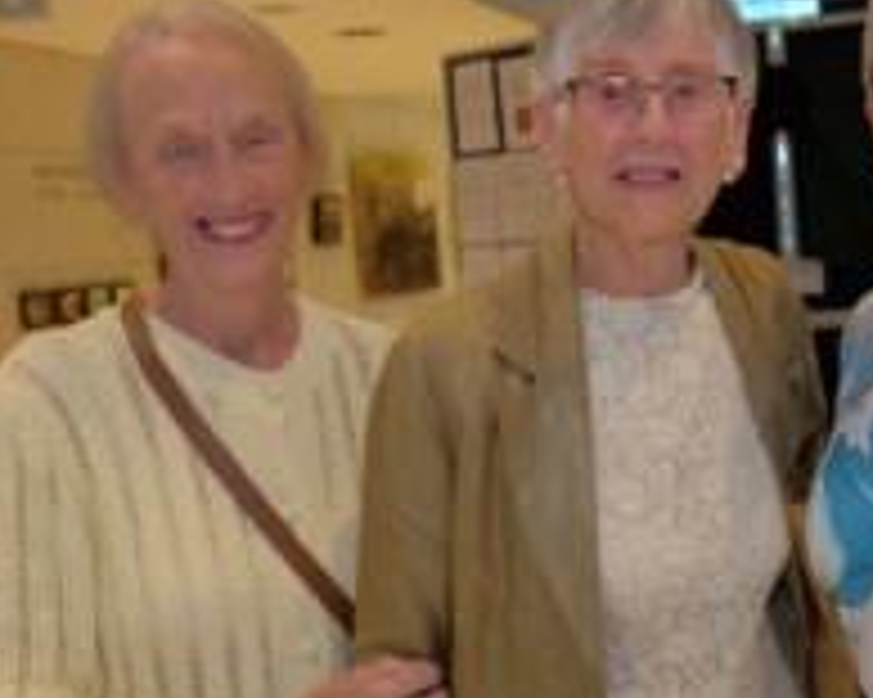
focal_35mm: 60
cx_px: 680
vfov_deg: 25.4
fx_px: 1549
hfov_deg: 30.8
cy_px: 385
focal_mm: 20.5
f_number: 4
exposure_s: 1/125
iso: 1000
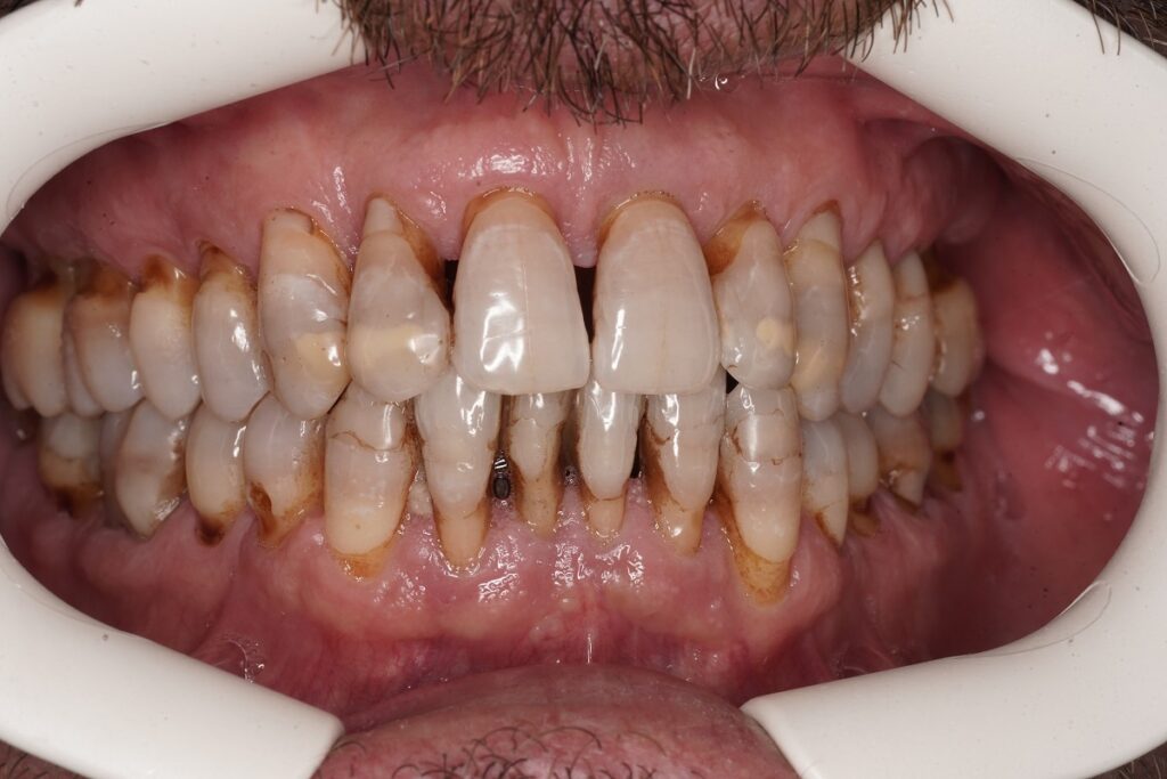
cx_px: 584
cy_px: 390
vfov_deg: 13.0
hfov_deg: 19.5
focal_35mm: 105
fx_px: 3404
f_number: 22
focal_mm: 105
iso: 400
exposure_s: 1/200
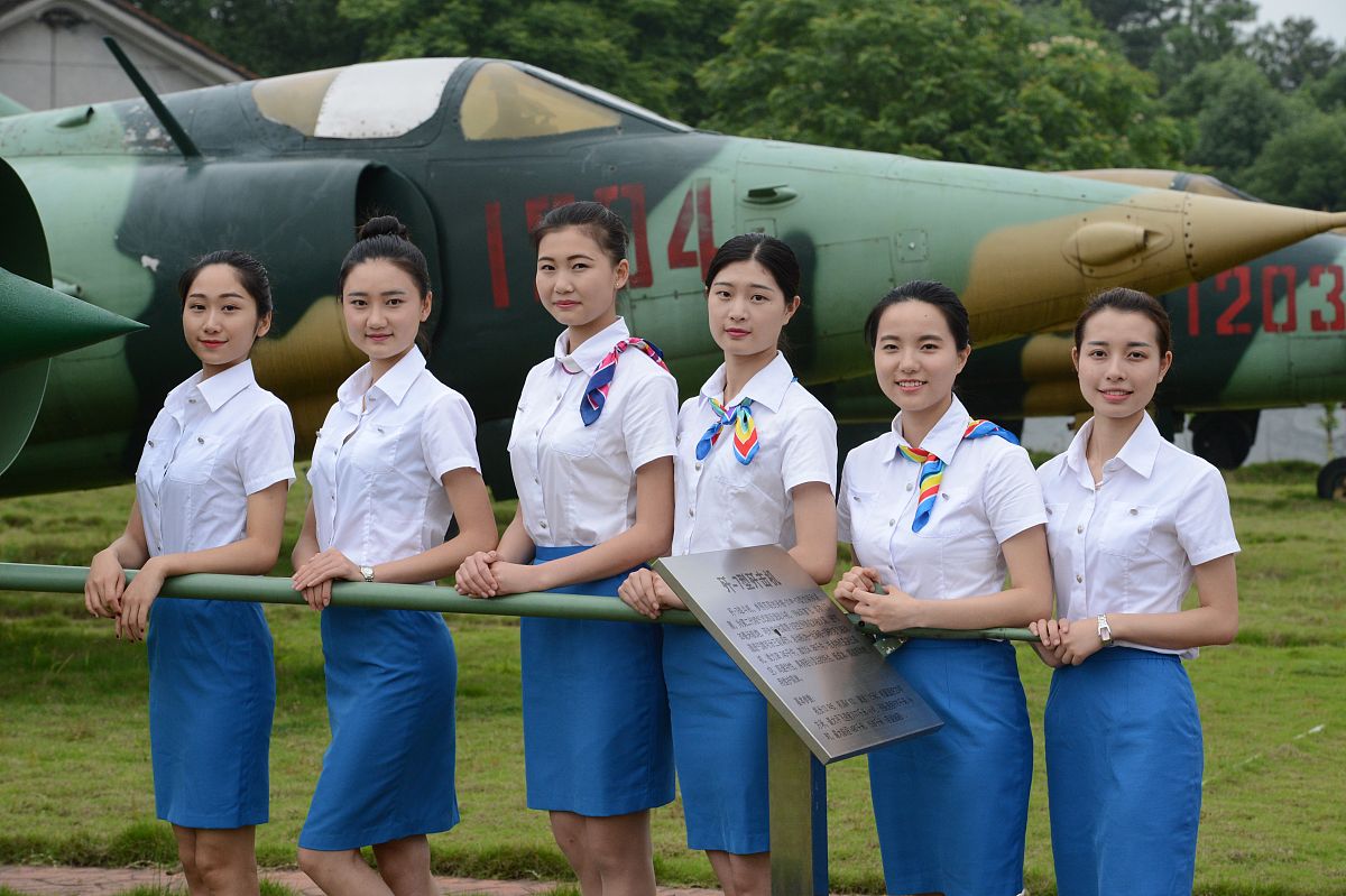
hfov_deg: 17.6
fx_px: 4335
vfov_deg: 11.8
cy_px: 448
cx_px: 673
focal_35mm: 116
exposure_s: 1/400
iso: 2000
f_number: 10
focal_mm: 116
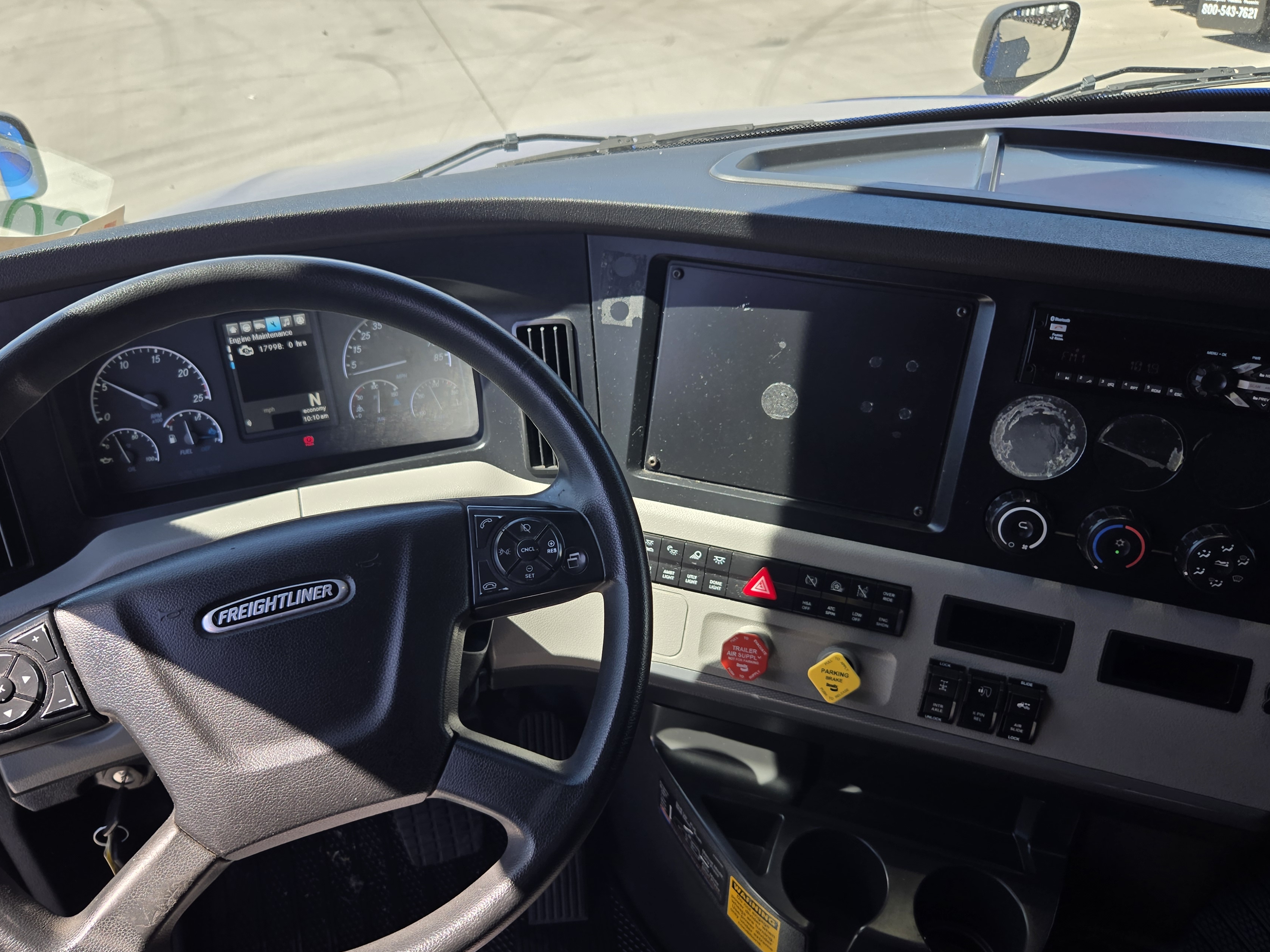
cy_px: 501
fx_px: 991
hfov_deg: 65.3
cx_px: 606
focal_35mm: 27
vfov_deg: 51.3
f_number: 1.8
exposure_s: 1/355
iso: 25
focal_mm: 5.4
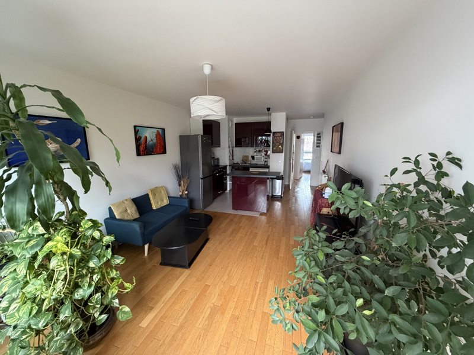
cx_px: 237
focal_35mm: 14
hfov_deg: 102.1
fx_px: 192
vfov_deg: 85.7
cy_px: 178
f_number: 2.2
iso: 500
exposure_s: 1/60
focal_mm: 2.22
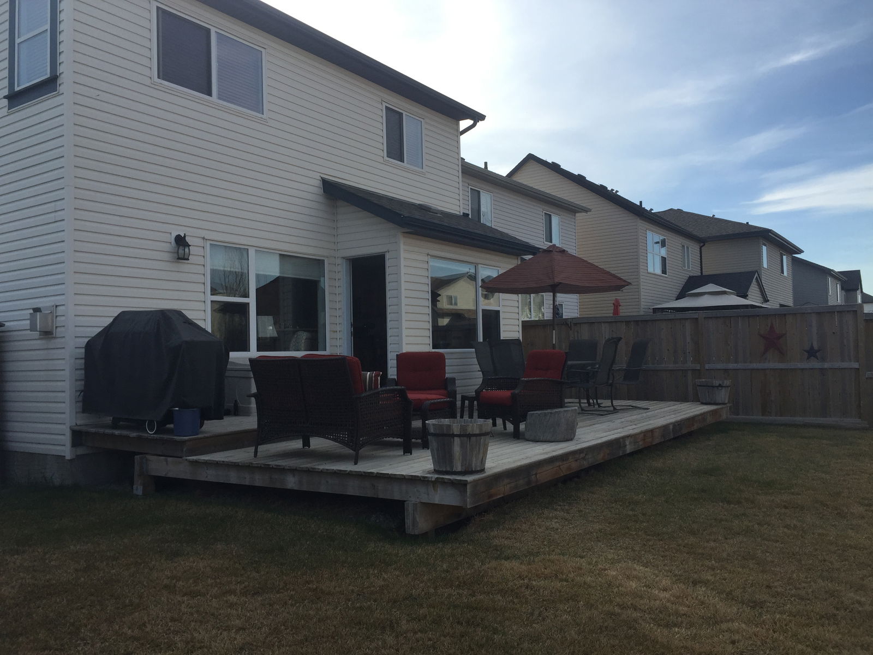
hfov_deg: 61.7
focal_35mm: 29
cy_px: 328
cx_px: 436
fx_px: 731
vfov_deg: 48.2
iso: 32
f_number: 2.2
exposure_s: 1/1883
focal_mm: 4.15
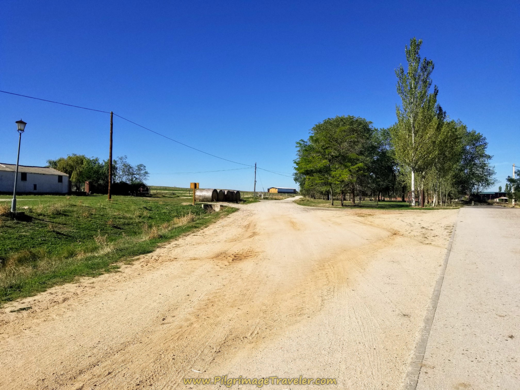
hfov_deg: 67.3
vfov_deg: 53.1
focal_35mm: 26
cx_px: 260
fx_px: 391
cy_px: 195
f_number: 1.7
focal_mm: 4.3
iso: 50
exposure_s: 1/4240
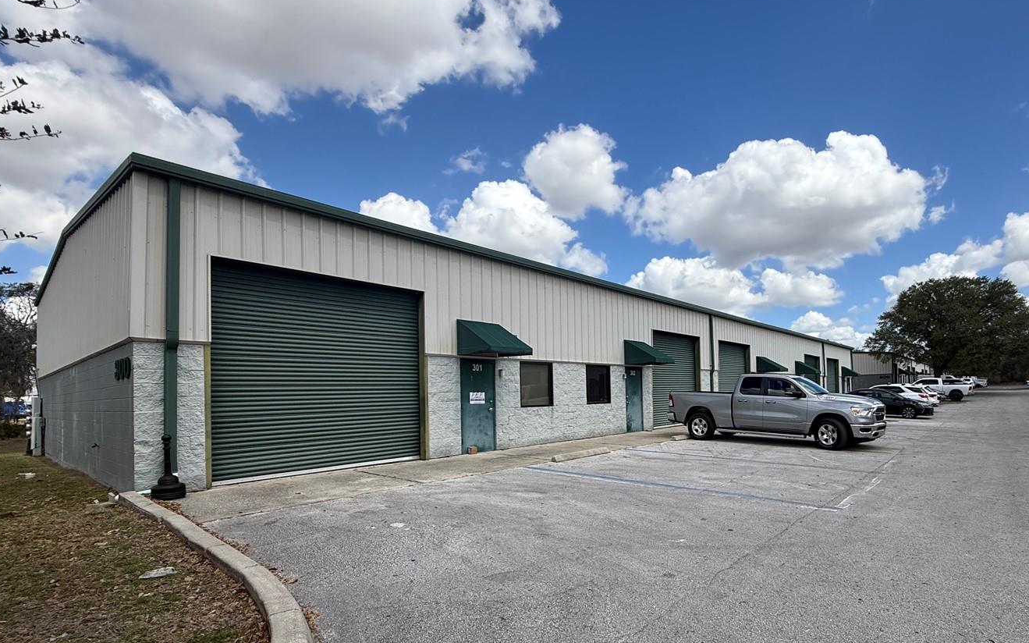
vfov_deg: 64.5
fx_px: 505
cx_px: 619
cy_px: 382
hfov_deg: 89.9
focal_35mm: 18
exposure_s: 1/2841
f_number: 2.2
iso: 50
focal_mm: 2.22
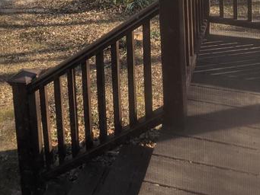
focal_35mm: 36
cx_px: 170
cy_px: -78
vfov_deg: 29.2
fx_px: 270
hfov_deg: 50.6
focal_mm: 2.02
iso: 52
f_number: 1.7
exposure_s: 1/569
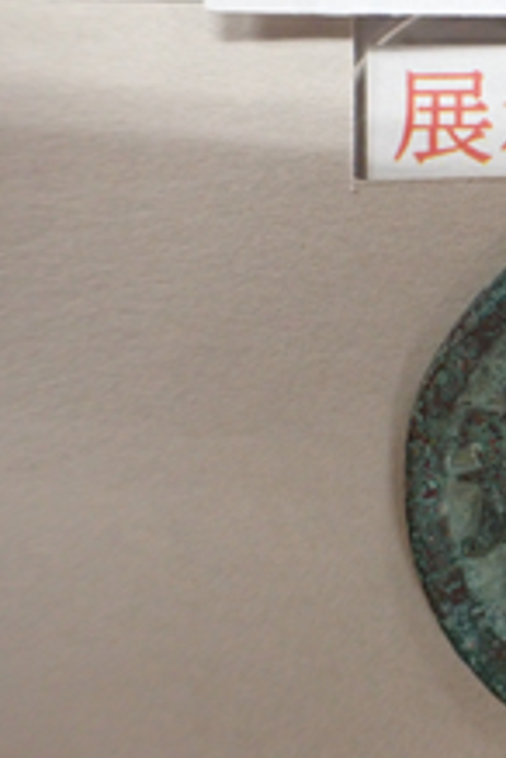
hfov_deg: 21.3
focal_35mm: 57
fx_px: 1202
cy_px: 263
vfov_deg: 34.8
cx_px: 672
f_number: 2.3
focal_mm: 5.4
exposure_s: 1/125
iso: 800
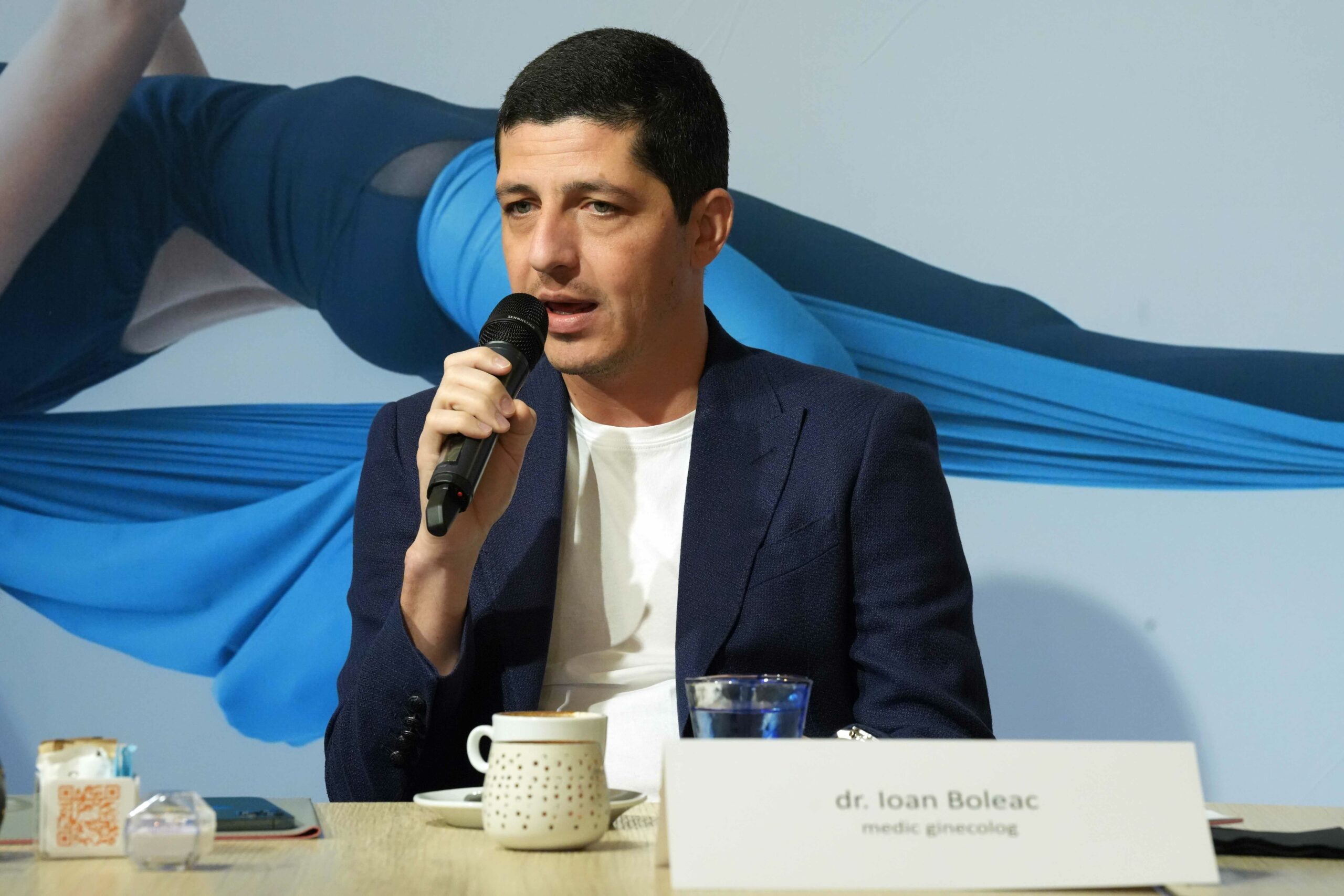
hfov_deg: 14.2
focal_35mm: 145
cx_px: 672
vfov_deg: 9.5
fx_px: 5413
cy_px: 448
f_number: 9
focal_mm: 145
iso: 6400
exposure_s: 1/80
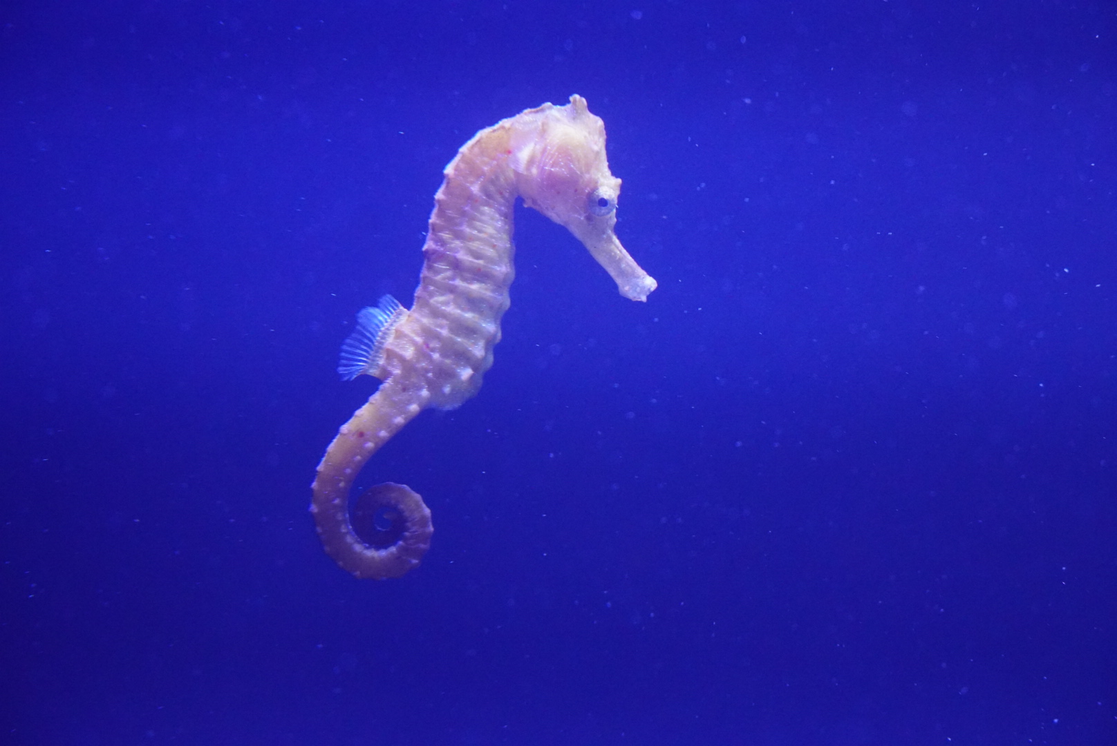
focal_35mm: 105
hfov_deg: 19.4
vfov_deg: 13.1
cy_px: 373
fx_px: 3260
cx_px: 558
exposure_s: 1/160
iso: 5000
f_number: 5.6
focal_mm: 70
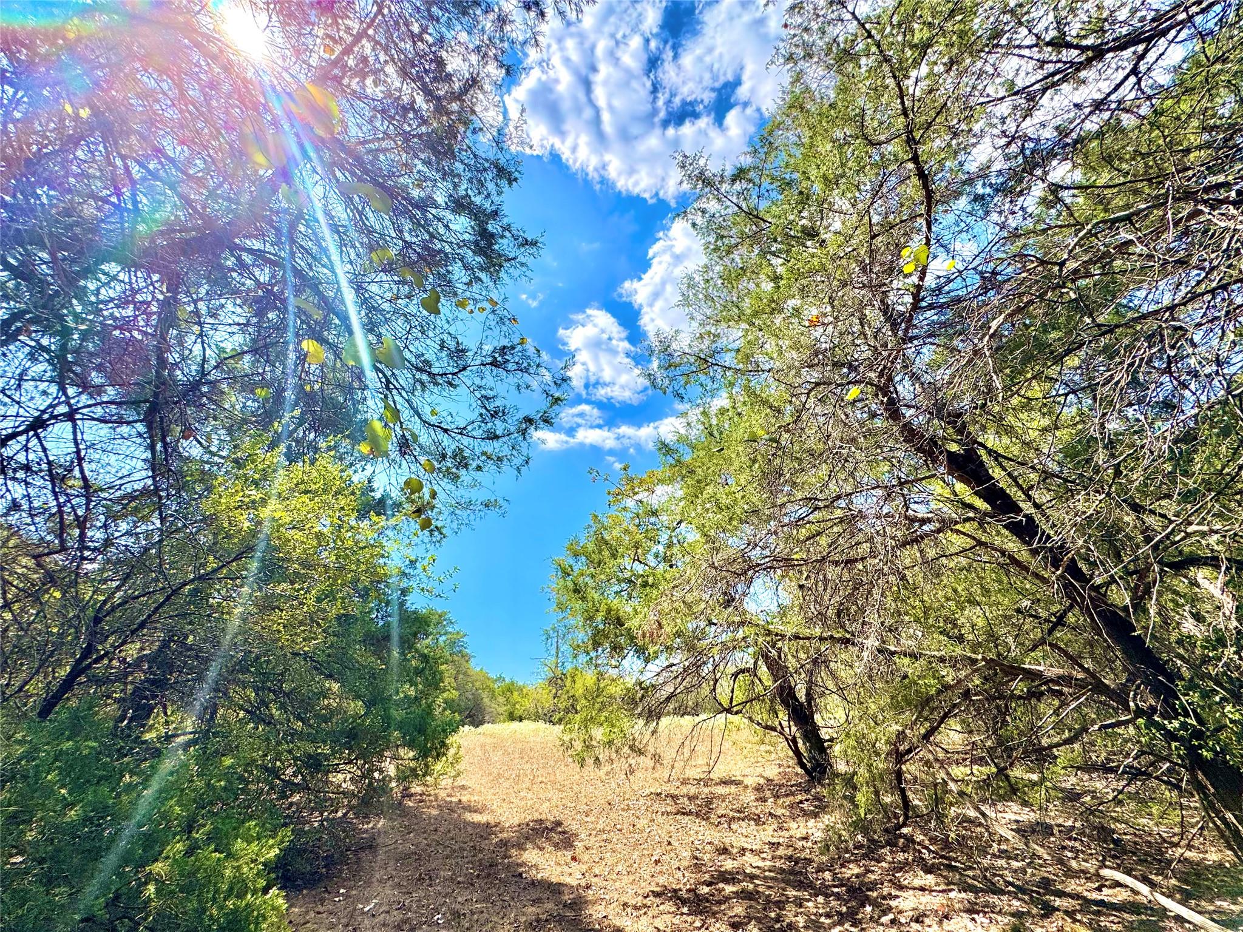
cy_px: 466
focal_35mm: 14
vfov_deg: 85.7
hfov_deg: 102.1
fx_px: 503
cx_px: 622
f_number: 2.2
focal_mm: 2.22
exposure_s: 1/2208
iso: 50
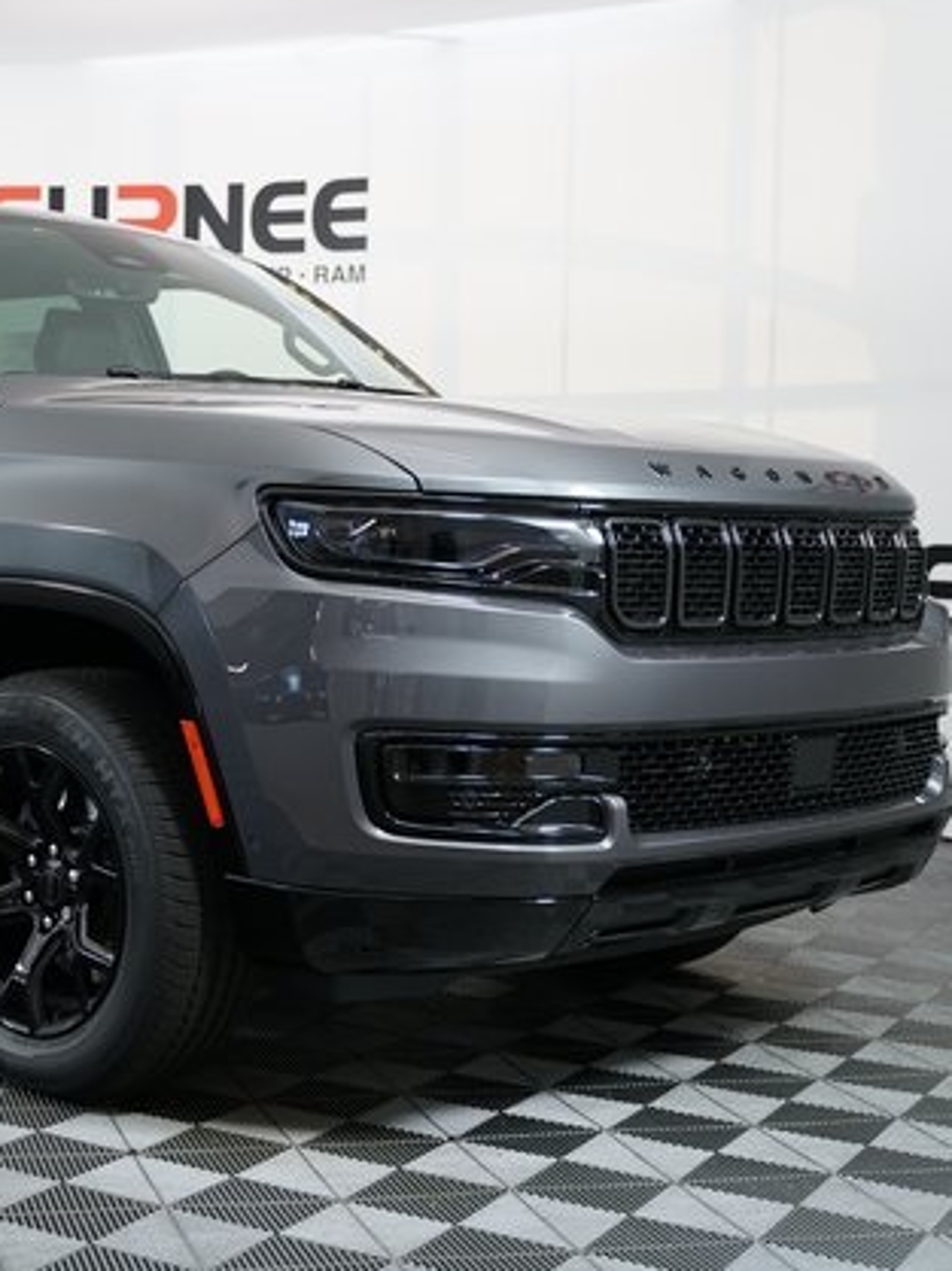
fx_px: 2072
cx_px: 131
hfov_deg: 25.2
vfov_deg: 34.1
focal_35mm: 56
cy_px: 628
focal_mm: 38.3
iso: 800
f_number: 2.8
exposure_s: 1/160
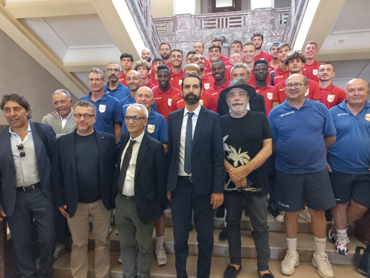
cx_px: 188
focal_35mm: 26
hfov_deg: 67.3
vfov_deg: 53.1
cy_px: 139
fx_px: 278
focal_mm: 4.6
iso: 500
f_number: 1.8
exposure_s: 1/24
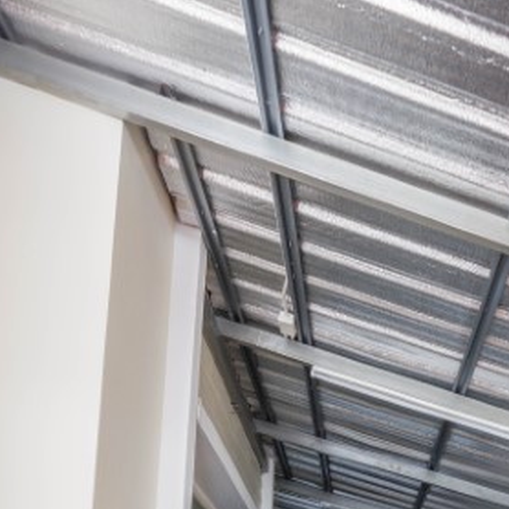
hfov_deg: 46.2
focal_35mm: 33
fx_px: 549
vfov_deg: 36.8
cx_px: 432
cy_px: 624
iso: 500
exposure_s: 1/30
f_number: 4
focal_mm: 10
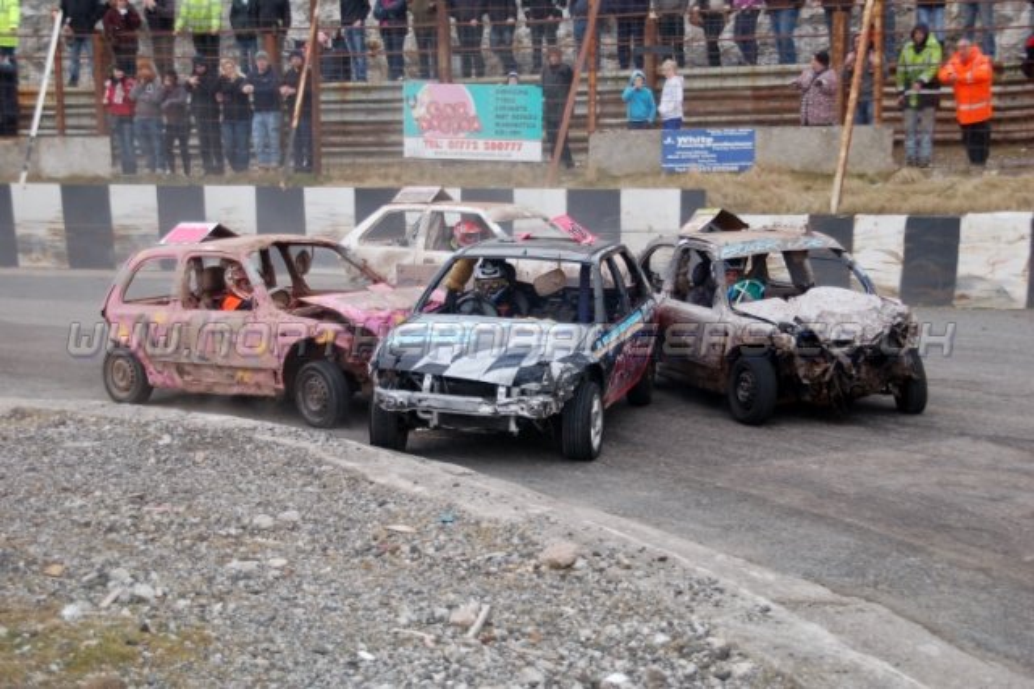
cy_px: 344
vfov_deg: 19.7
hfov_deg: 29.3
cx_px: 517
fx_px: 1981
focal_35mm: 69
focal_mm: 46
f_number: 5
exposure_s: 1/500
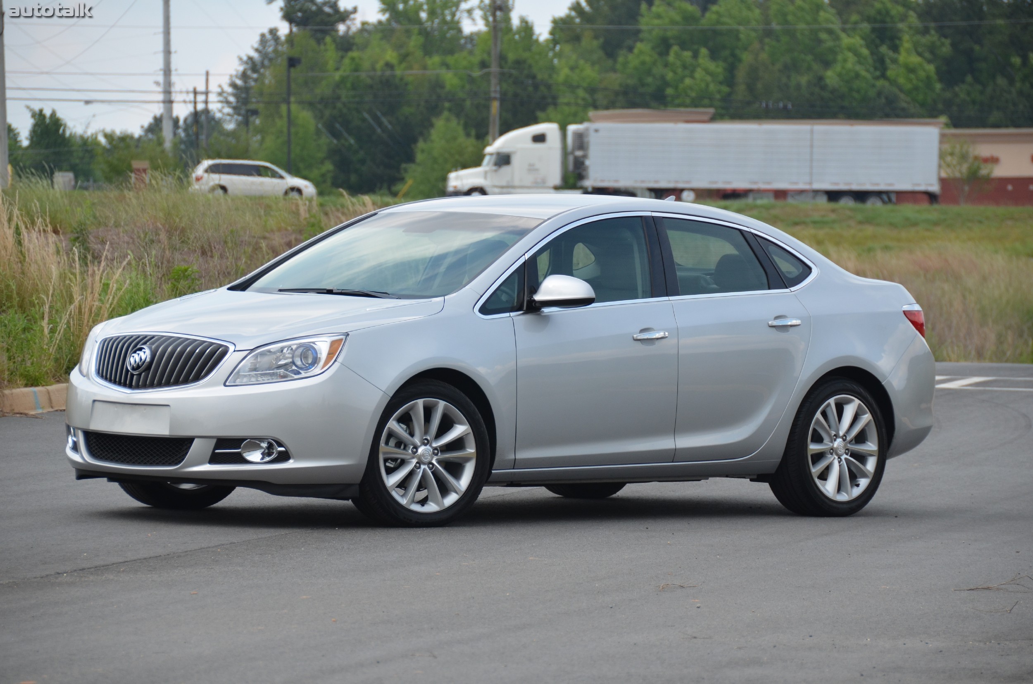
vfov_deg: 7.0
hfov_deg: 10.6
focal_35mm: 195
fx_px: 5584
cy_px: 342
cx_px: 516
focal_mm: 130
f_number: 5.6
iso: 400
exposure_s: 1/1000
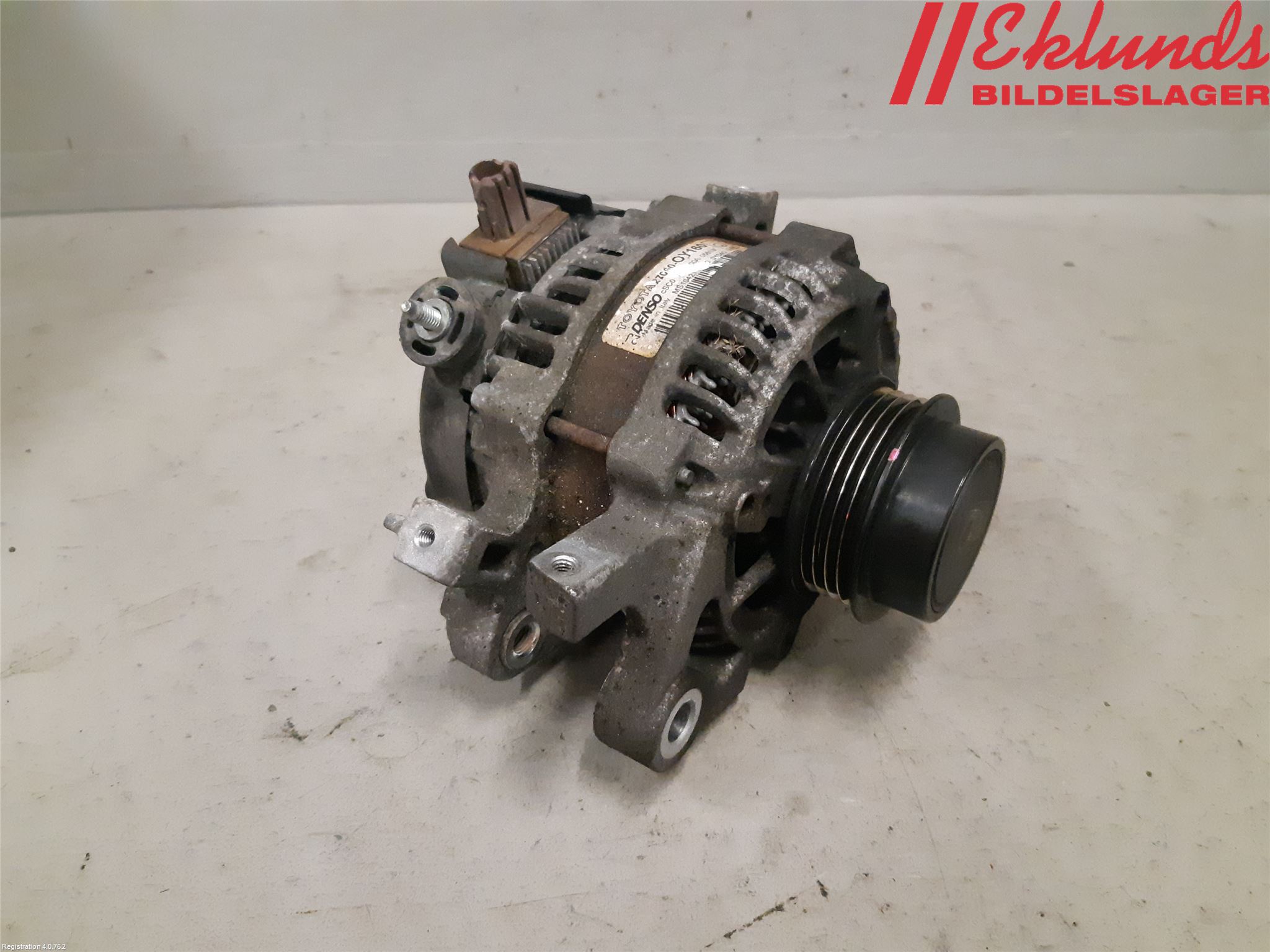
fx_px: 954
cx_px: 635
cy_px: 476
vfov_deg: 53.1
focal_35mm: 26
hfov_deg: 67.3
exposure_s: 1/217
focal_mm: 3.93
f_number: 1.7
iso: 800
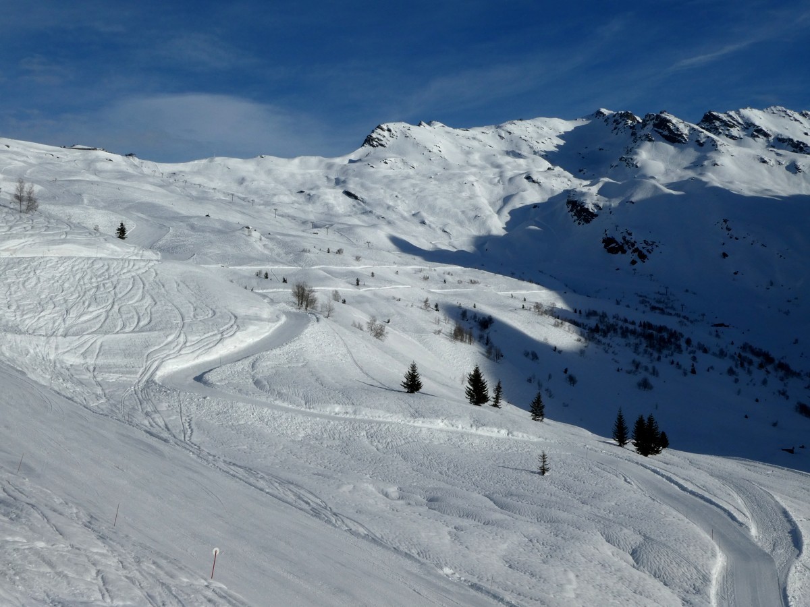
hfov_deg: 42.9
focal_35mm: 44
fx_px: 1030
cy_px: 304
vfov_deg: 32.9
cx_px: 405
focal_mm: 7.8
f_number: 7.1
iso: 80
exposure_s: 1/800
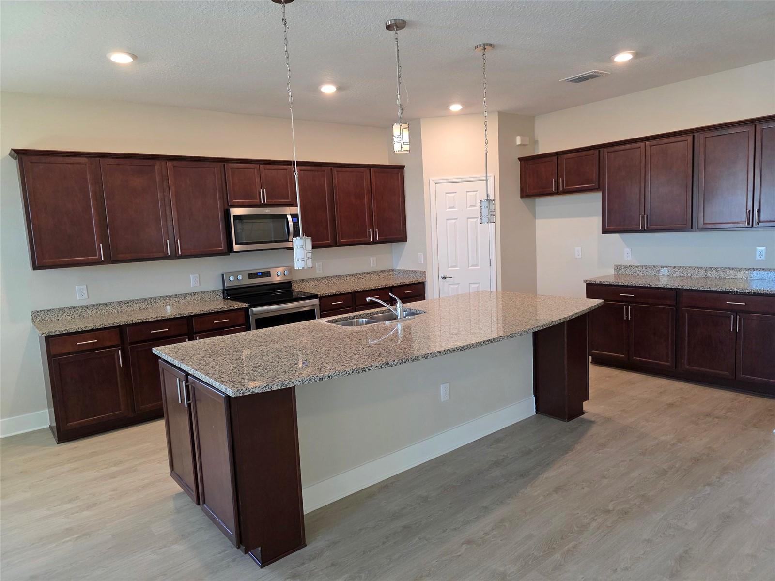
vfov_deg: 58.9
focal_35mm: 23
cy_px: 290
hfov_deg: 73.9
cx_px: 388
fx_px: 515
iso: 320
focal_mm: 6.3
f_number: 1.7
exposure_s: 1/120
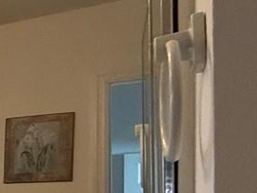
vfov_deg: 18.0
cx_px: -450
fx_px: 579
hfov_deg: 12.8
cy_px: 231
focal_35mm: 78
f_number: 2.2
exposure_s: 1/120
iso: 500
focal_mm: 2.22
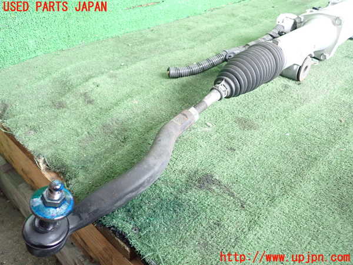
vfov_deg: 46.8
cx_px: 176
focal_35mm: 30
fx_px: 306
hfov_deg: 60.0
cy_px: 132
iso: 800
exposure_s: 1/125
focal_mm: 5.4
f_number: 2.3
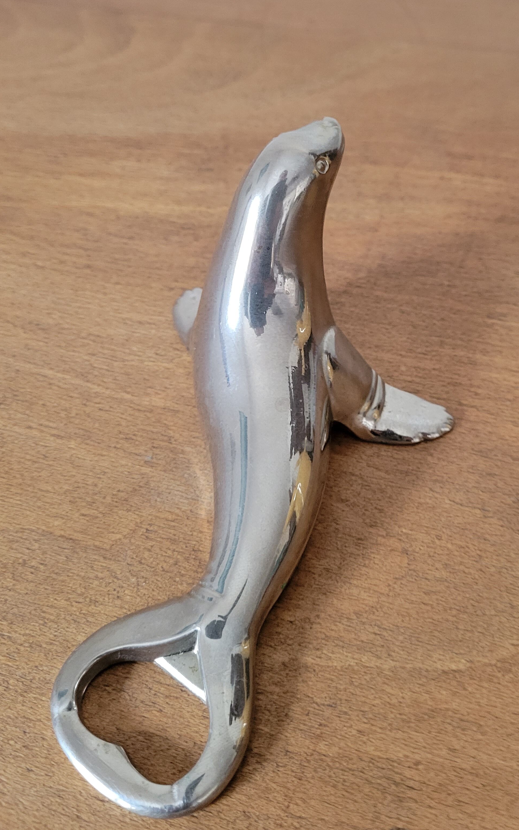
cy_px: 329
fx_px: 815
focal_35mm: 36
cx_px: 323
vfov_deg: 53.6
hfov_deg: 35.1
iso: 500
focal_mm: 5.4
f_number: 1.8
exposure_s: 1/50
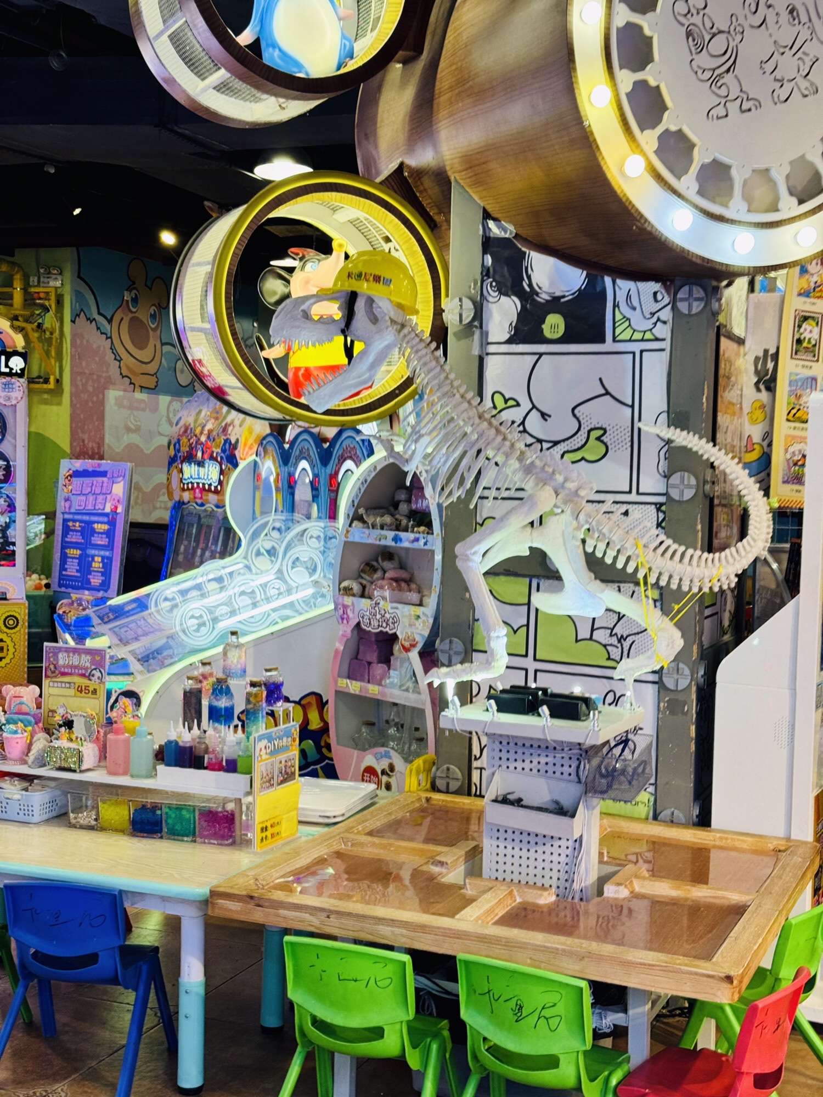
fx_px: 1522
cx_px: 412
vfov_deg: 39.7
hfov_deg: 30.3
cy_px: 548
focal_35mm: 48
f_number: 1.78
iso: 80
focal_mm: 6.76
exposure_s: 1/50
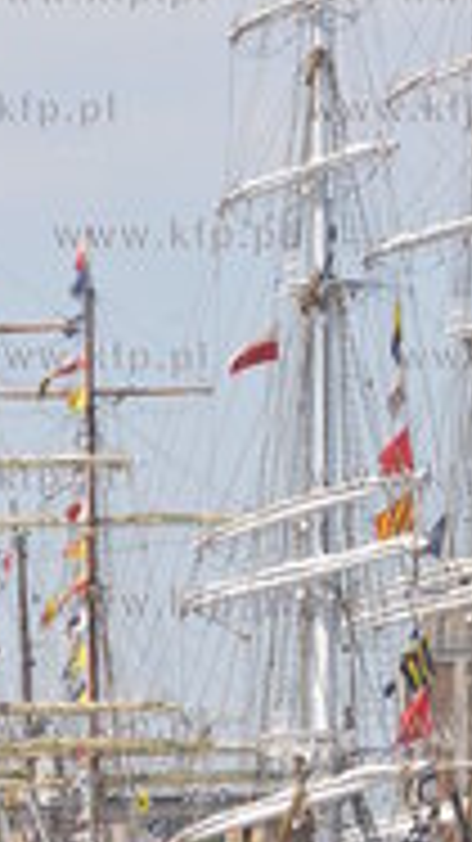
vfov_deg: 4.8
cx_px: 459
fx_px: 9981
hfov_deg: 2.7
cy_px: 594
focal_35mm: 448
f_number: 8
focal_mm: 200
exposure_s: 1/1250
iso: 500
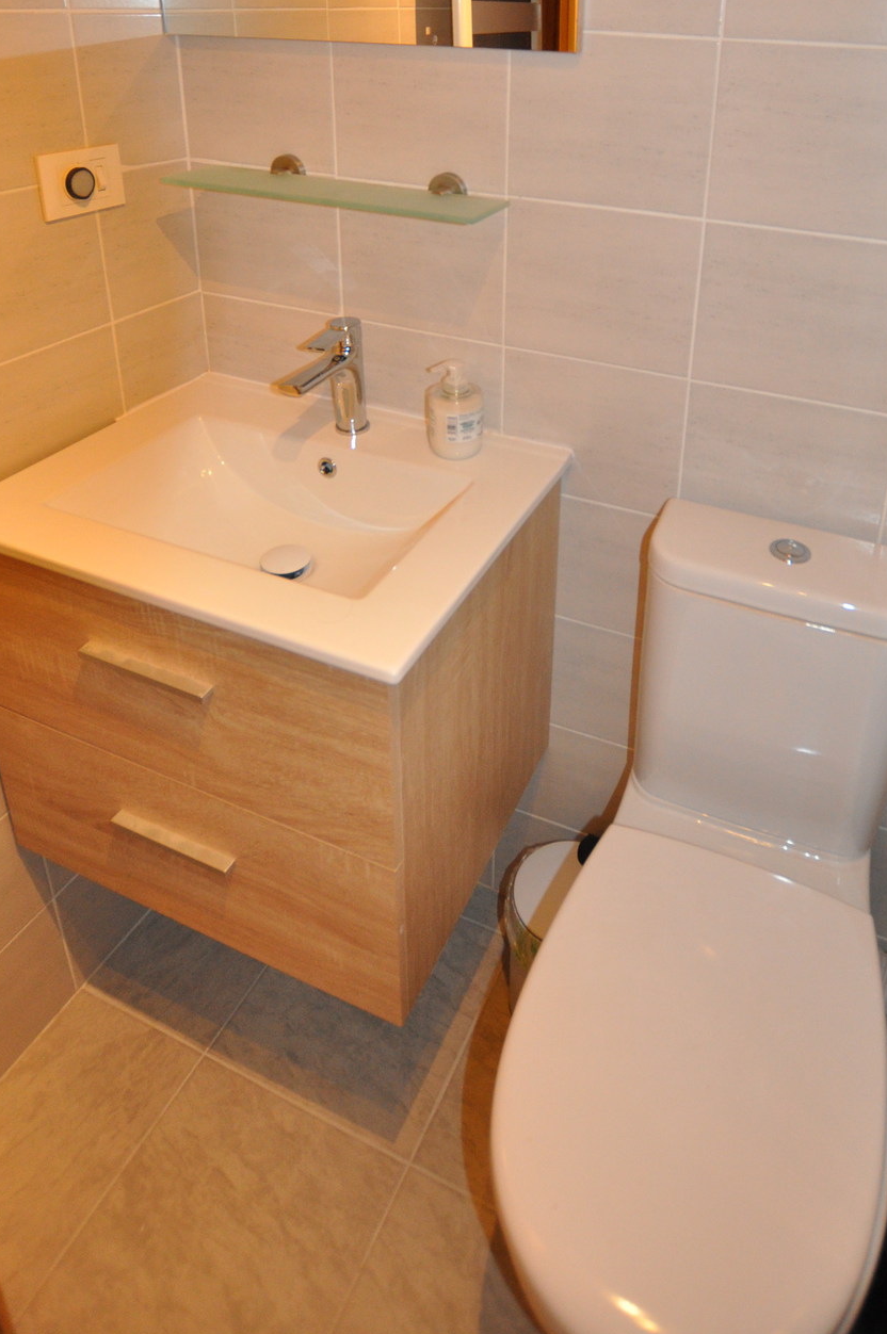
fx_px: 852
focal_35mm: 23
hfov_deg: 54.4
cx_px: 555
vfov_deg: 70.6
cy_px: 322
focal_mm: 10
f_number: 3.5
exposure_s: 1/60
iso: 800
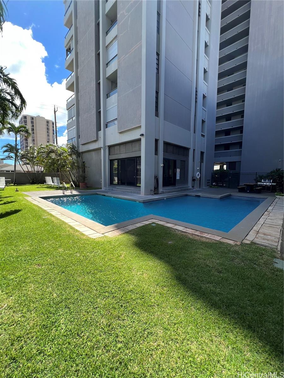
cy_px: 189
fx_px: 142
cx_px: 142
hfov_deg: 89.9
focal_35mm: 13
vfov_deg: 106.2
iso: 32
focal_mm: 1.57
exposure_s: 1/344
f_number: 1.8
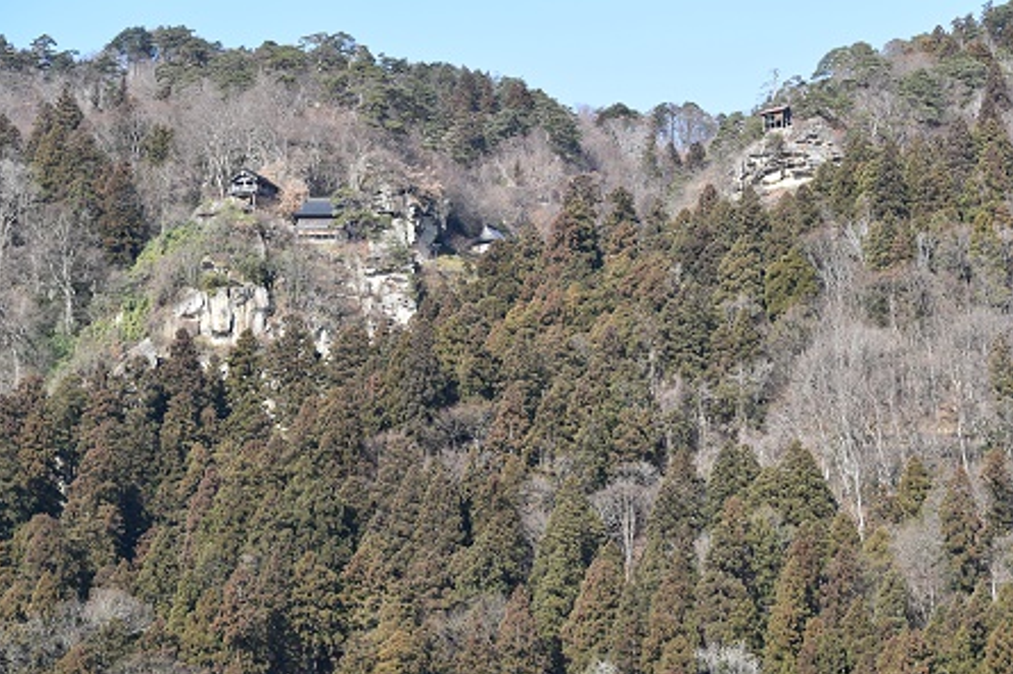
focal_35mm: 84
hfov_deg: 24.3
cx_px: 503
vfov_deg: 16.3
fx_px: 2348
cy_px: 335
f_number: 8
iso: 200
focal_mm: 55
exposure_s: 1/250
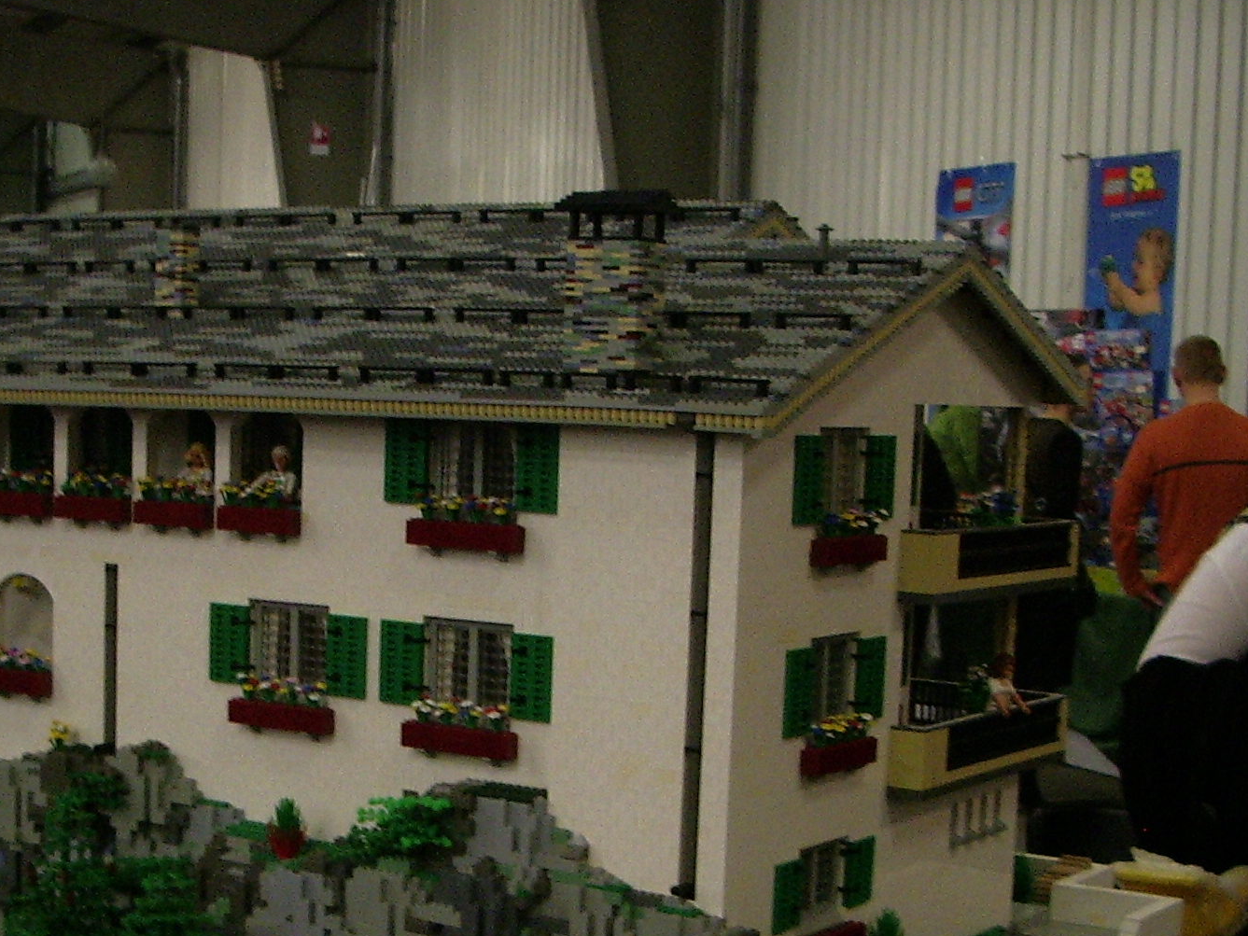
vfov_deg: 21.5
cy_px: 807
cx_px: 459
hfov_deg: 28.8
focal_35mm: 67
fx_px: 2416
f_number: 2.6
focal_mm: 5.8
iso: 200
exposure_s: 1/15
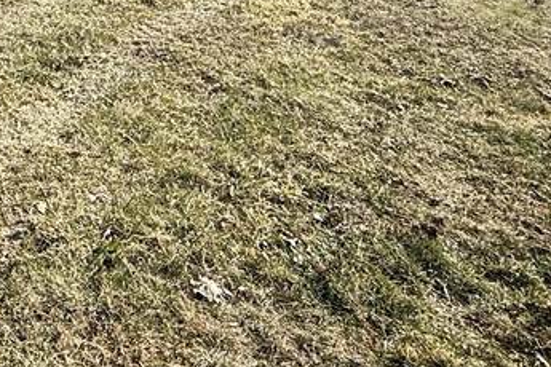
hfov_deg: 30.7
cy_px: -136
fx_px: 826
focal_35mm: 54
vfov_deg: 22.0
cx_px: -126
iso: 50
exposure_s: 1/1189
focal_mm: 2.22
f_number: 2.2
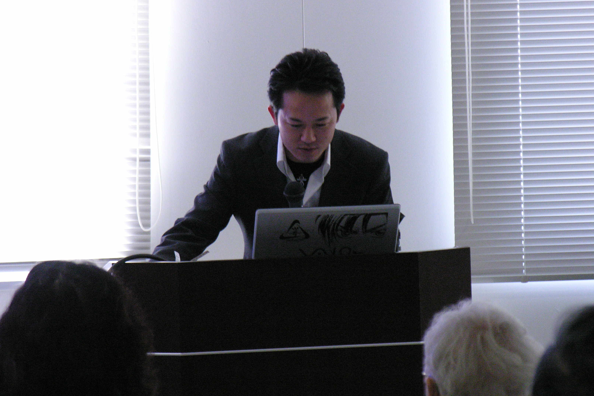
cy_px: 188
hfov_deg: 8.6
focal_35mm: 238
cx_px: 292
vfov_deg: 5.8
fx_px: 3927
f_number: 4.3
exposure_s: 1/42.3
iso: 400
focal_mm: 57.3
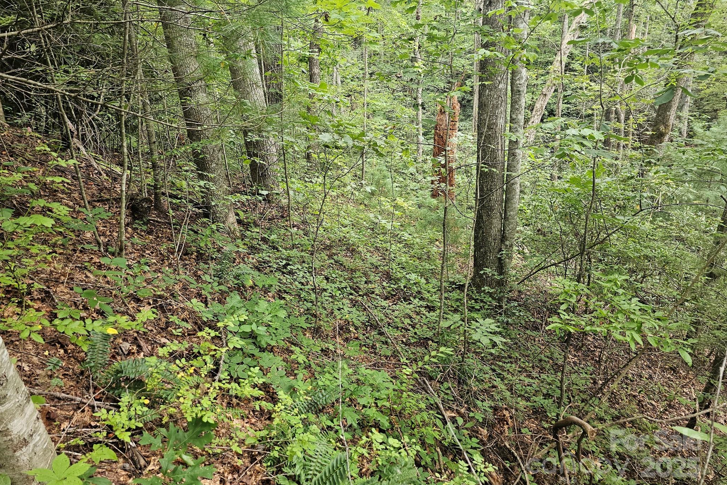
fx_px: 485
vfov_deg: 53.1
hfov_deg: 73.7
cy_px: 223
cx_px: 363
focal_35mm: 24
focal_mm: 6.3
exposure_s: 1/120
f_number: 1.7
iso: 200
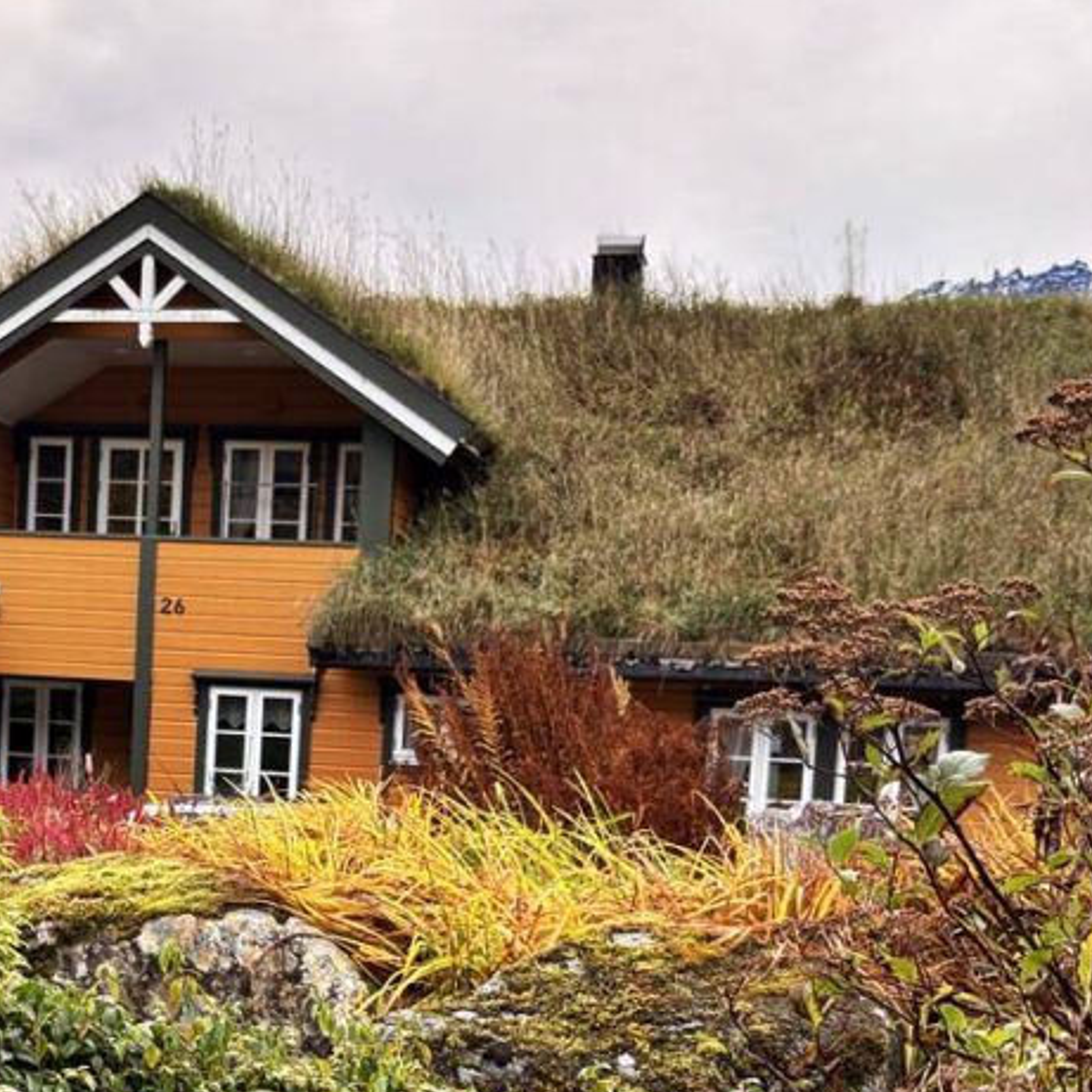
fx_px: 1820
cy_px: 860
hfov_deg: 32.6
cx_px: 237
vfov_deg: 32.6
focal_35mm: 51
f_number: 1.6
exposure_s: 1/543
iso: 64
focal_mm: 5.96
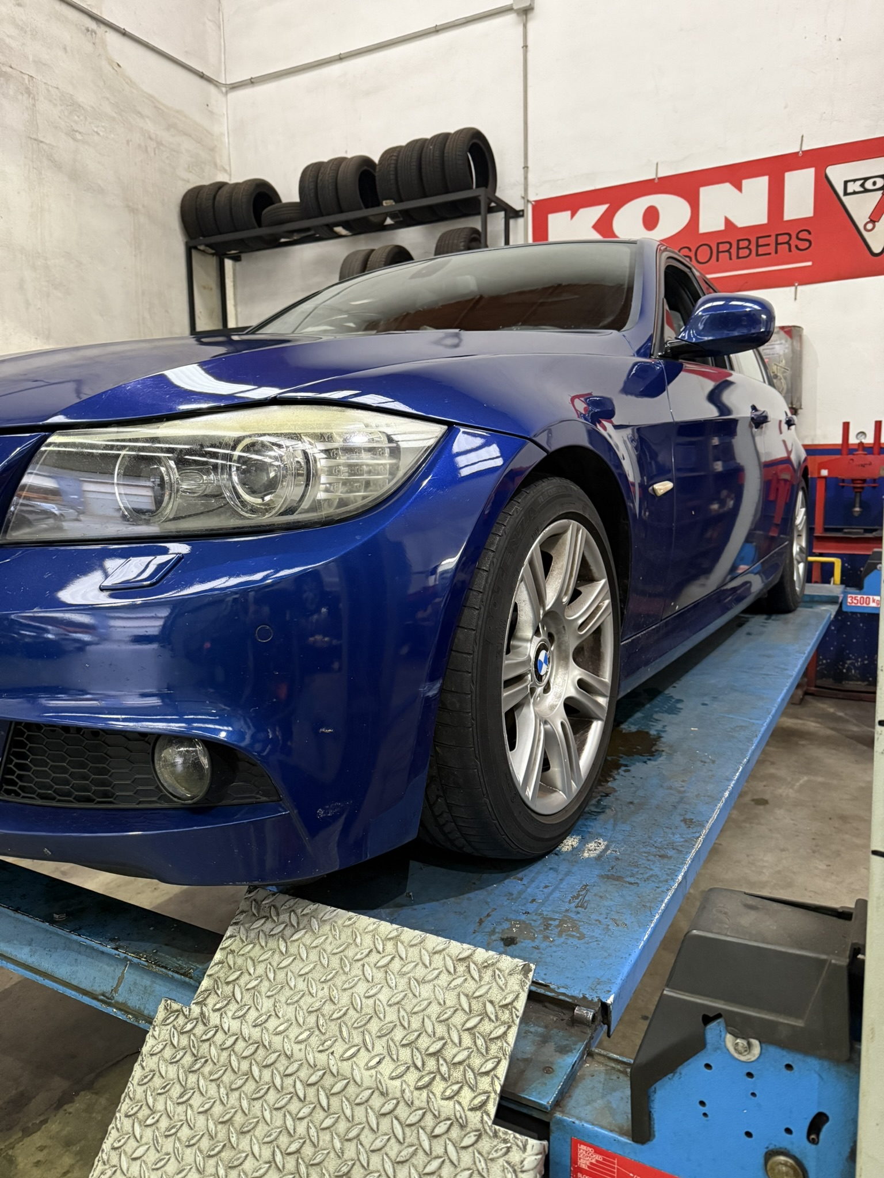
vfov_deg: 71.6
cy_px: 589
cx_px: 442
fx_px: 817
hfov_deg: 56.8
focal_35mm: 24
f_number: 1.78
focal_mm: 6.76
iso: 800
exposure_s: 1/50
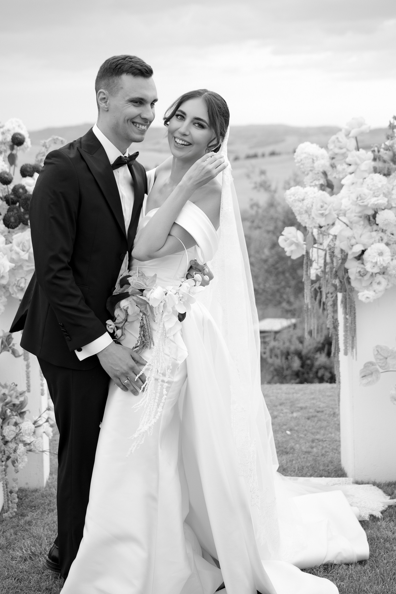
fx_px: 825
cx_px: 152
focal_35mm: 50
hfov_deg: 26.9
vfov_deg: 39.5
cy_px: 248
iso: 100
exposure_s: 1/320
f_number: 2.8
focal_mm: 36
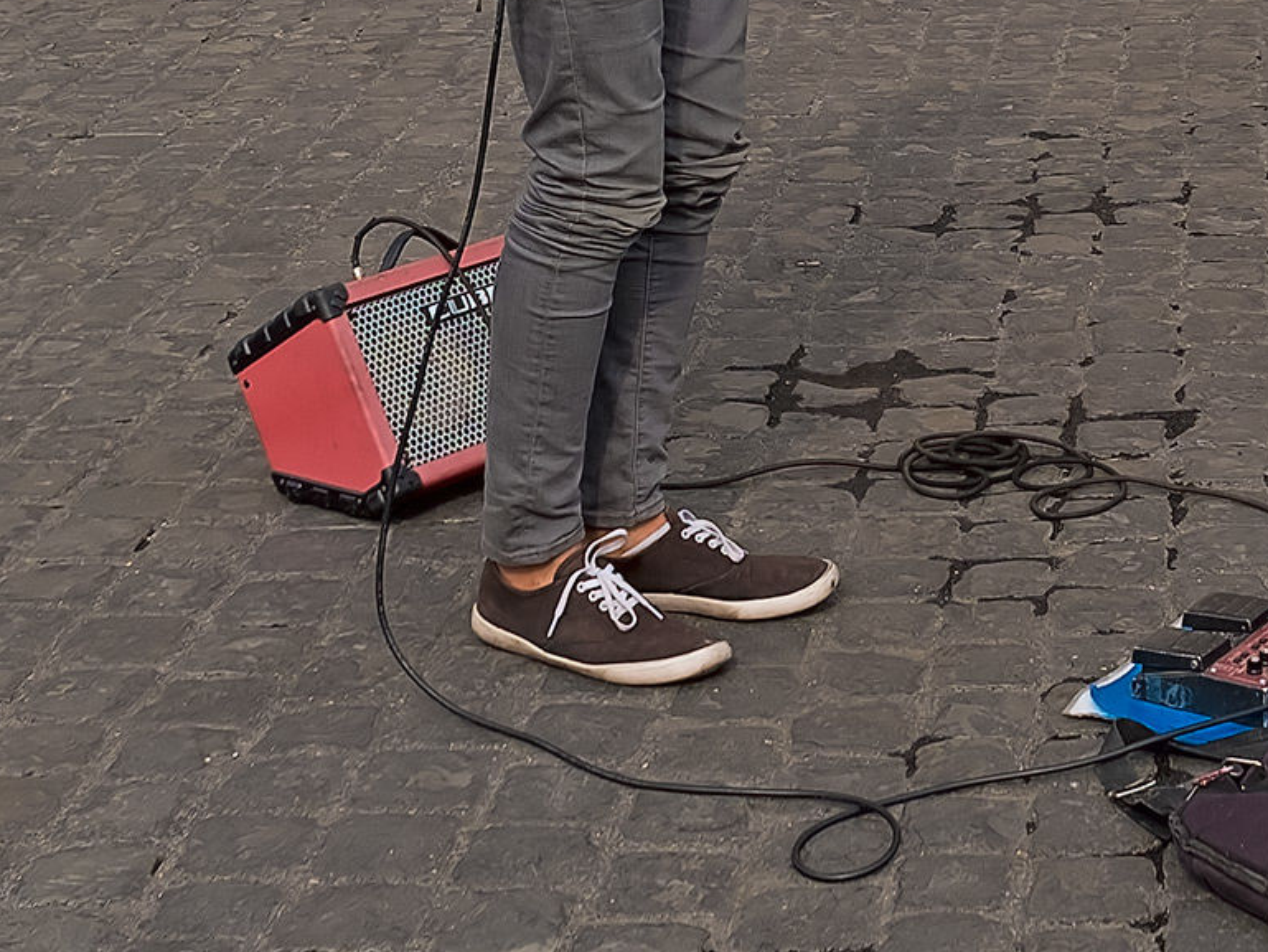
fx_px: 2308
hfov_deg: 29.5
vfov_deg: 21.6
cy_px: -183
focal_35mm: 63
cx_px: 1131
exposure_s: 1/640
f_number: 5.6
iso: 200
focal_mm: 14
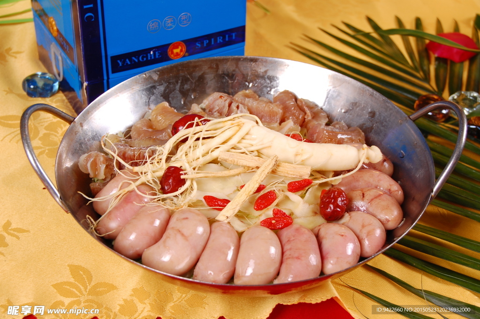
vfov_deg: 20.1
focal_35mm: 68
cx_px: 240
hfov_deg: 29.9
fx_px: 899
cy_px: 160
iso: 200
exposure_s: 1/20
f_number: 8
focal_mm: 45
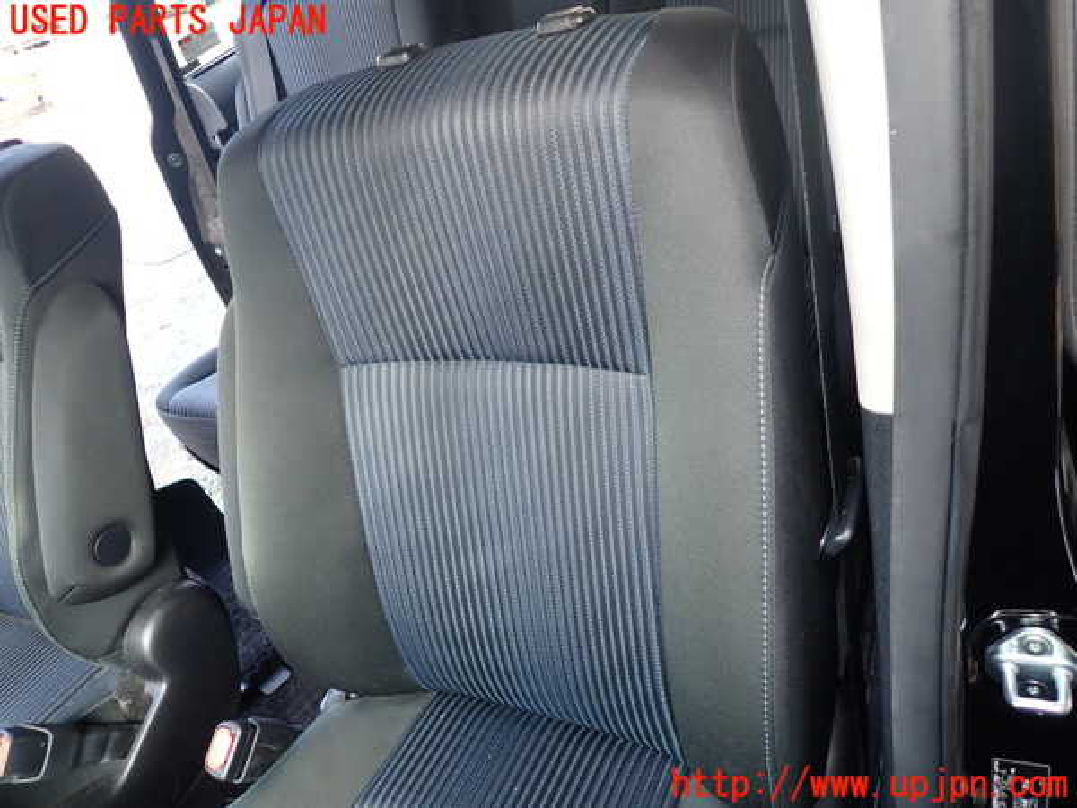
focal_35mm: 25
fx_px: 778
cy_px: 404
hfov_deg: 69.4
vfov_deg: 54.9
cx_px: 538
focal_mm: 4.5
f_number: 2
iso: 160
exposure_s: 1/60
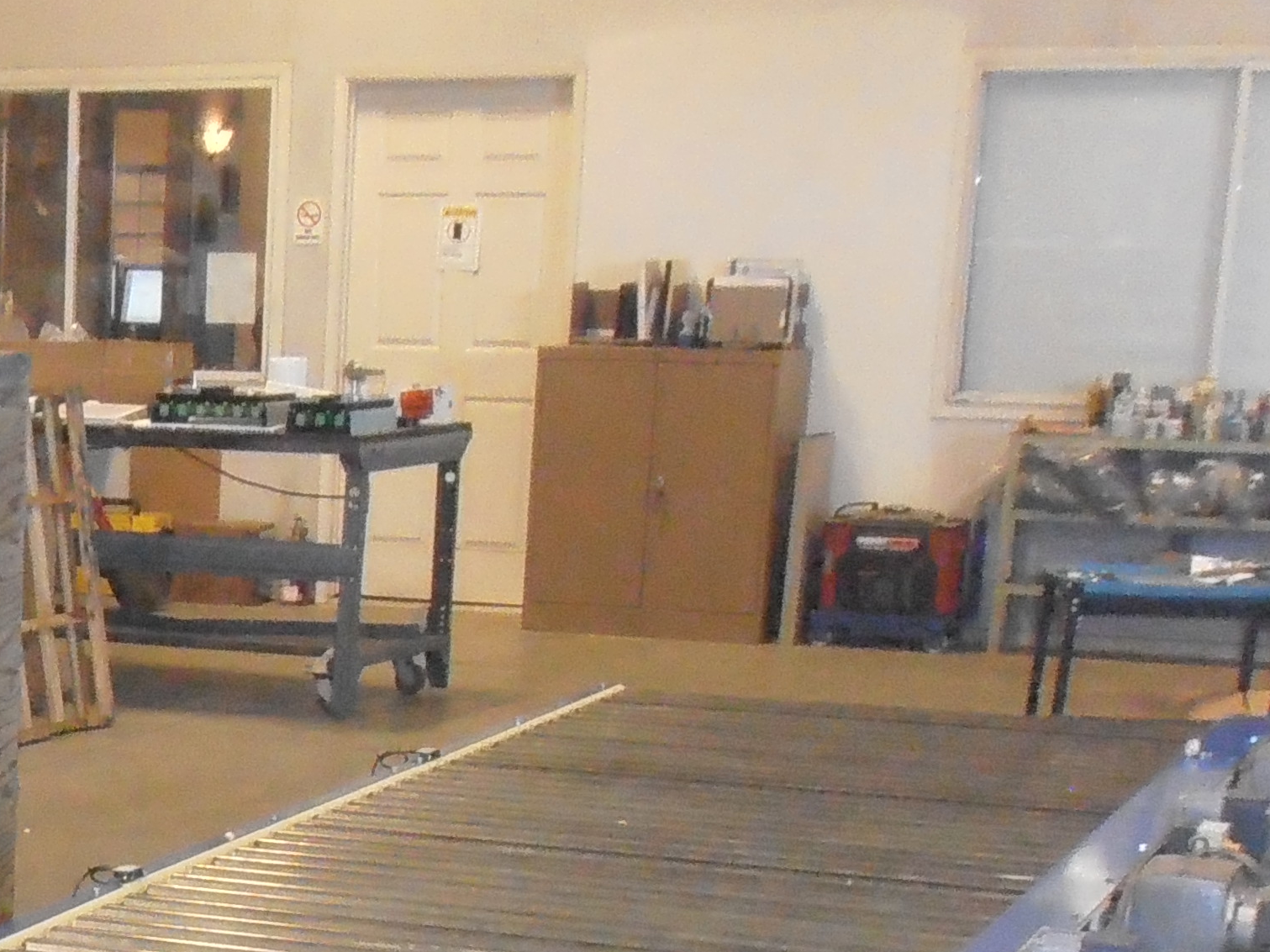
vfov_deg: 13.5
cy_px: 1274
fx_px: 3852
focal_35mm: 105
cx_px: -440
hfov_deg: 17.4
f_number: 3.9
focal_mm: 6.61
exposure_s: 1/40
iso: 800
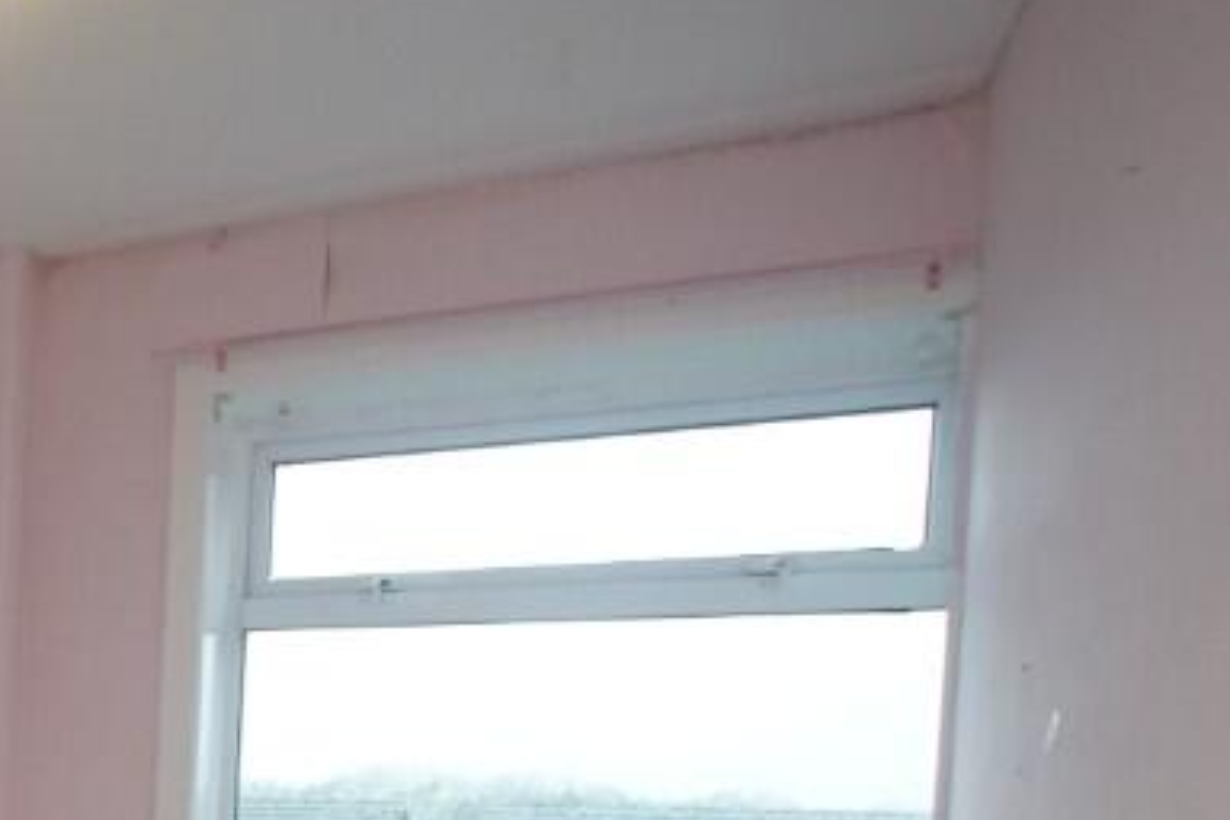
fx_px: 1367
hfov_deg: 34.0
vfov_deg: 27.9
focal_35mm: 40
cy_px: 1055
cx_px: -388
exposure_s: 1/160
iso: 800
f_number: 4
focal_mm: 10
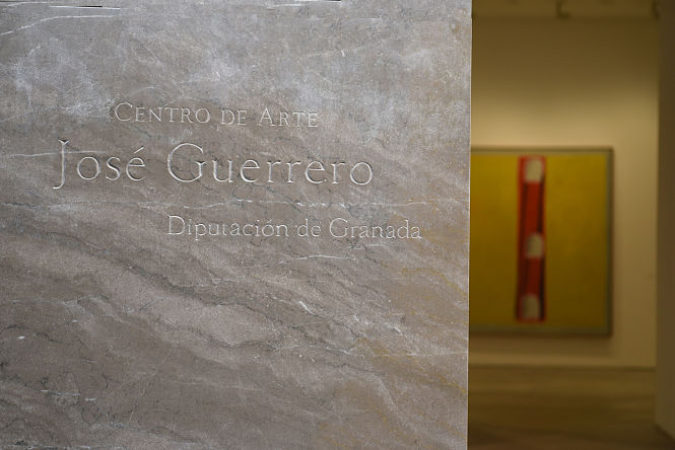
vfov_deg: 17.5
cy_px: 225
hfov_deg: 26.0
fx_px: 1463
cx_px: 338
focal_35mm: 78
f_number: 4
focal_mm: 78
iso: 640
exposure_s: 1/125
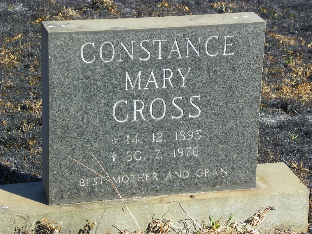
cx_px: 156
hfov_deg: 14.4
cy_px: 117
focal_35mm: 137
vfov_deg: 10.8
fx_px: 1235
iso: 64
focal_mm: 24.3
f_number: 4.5
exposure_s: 1/160
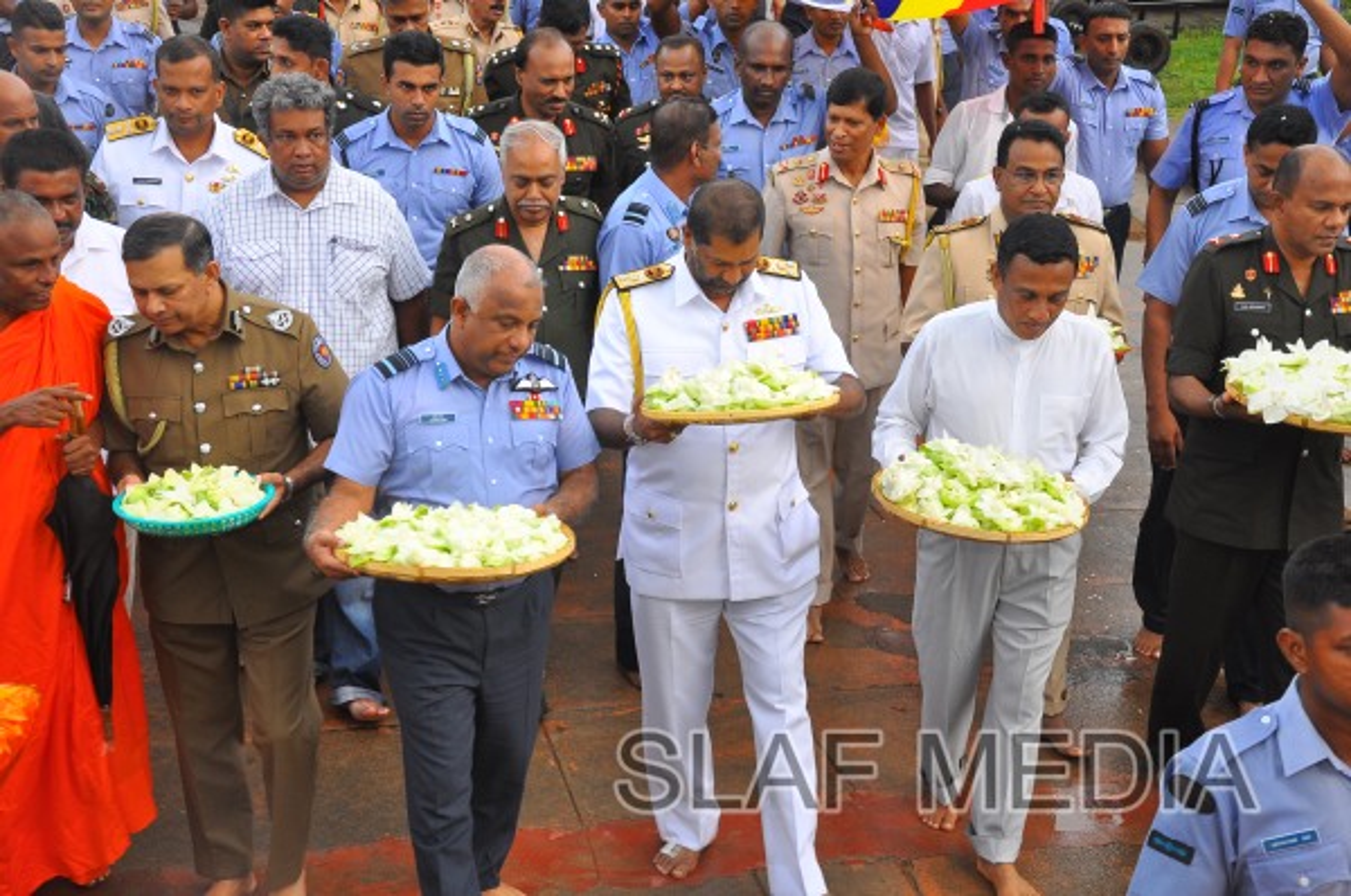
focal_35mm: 63
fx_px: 2360
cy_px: 448
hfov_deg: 31.9
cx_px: 676
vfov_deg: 21.5
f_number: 5.6
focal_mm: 42
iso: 500
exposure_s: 1/125
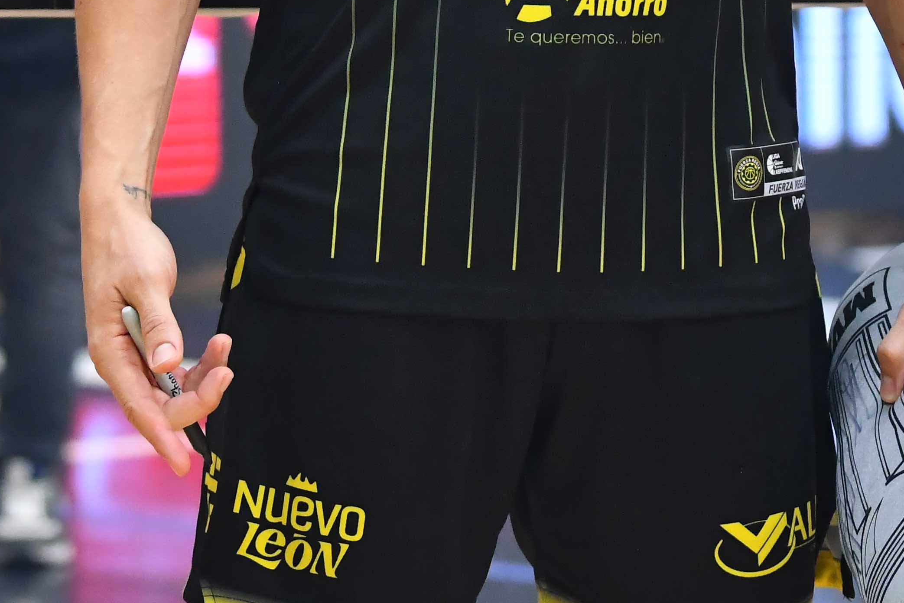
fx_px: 6956
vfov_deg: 4.9
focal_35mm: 277
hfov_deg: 7.4
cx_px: 371
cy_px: -290
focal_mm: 70
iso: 2500
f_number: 2.8
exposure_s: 1/800
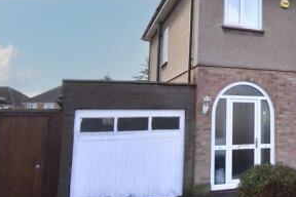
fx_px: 337
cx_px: 279
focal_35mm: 41
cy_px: 72
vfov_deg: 32.5
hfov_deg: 42.5
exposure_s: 1/250
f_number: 8
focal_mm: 12
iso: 640
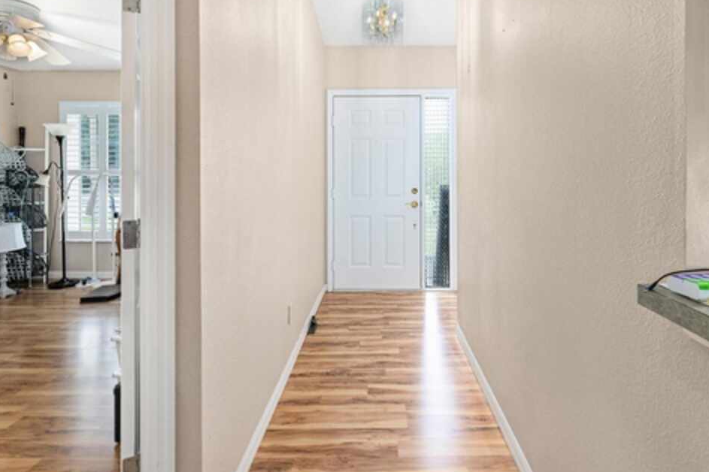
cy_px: 165
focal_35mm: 19
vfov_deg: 63.2
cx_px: 382
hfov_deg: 86.8
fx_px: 374
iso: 500
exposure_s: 1/30
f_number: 8
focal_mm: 14
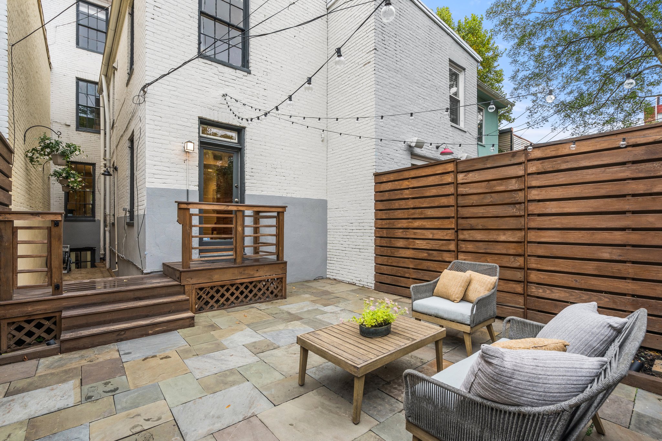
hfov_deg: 96.7
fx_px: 294
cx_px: 331
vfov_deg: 73.7
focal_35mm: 16
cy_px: 220
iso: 500
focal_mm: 16
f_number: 10
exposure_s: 1/125
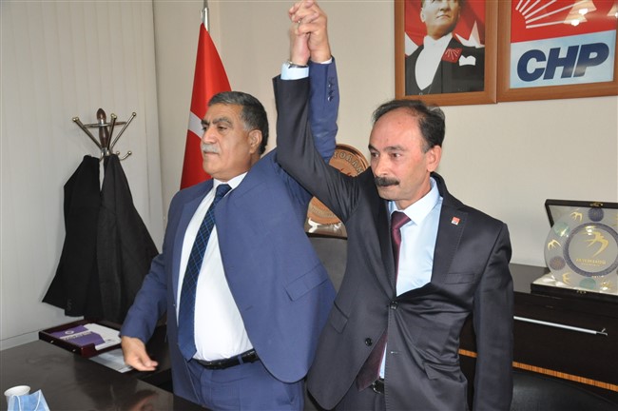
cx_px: 309
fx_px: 617
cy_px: 206
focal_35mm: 36
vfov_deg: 36.8
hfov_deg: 53.2
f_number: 5
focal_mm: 24
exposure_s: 1/60
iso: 1600
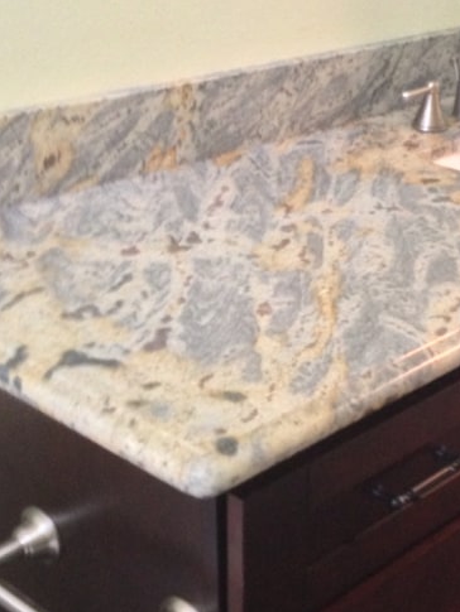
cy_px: 347
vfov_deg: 28.5
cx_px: 412
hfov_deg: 21.2
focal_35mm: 68
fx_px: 1204
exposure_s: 1/15
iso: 400
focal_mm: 4.13
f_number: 2.4
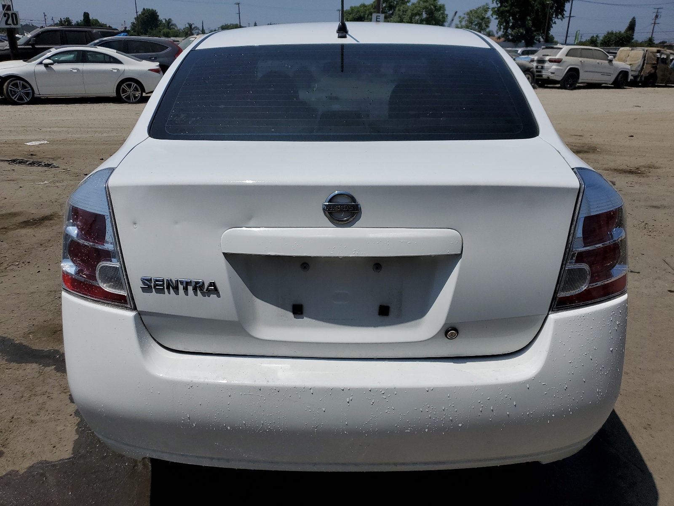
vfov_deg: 53.1
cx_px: 337
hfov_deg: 67.3
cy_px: 253
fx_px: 506
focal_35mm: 26
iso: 50
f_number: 1.5
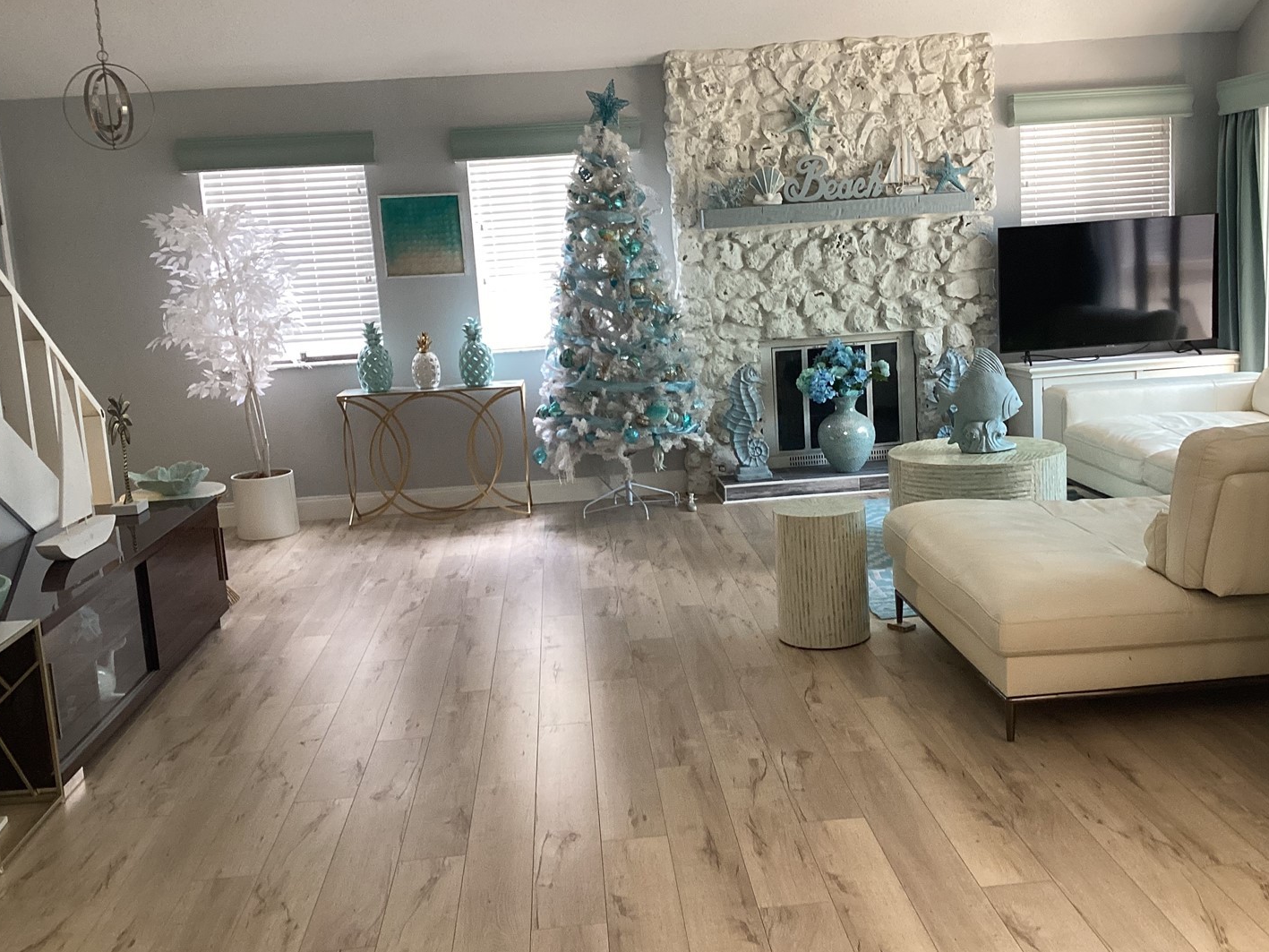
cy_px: 478
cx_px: 661
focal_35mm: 35
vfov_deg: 40.7
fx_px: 1283
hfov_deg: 52.6
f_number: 2.4
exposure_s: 1/60
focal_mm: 3.3
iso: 125
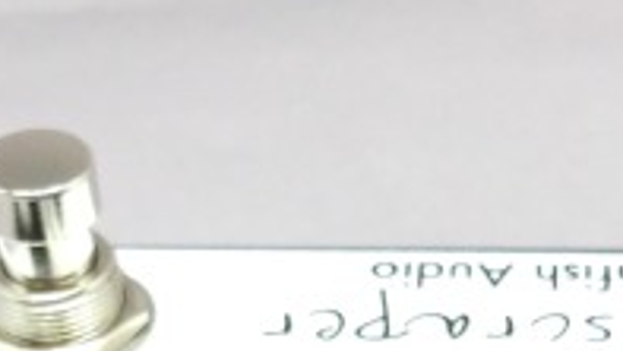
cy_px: 746
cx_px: 538
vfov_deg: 7.3
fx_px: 2628
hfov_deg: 13.4
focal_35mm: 159
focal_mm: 8
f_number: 4.4
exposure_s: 1/80
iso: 400
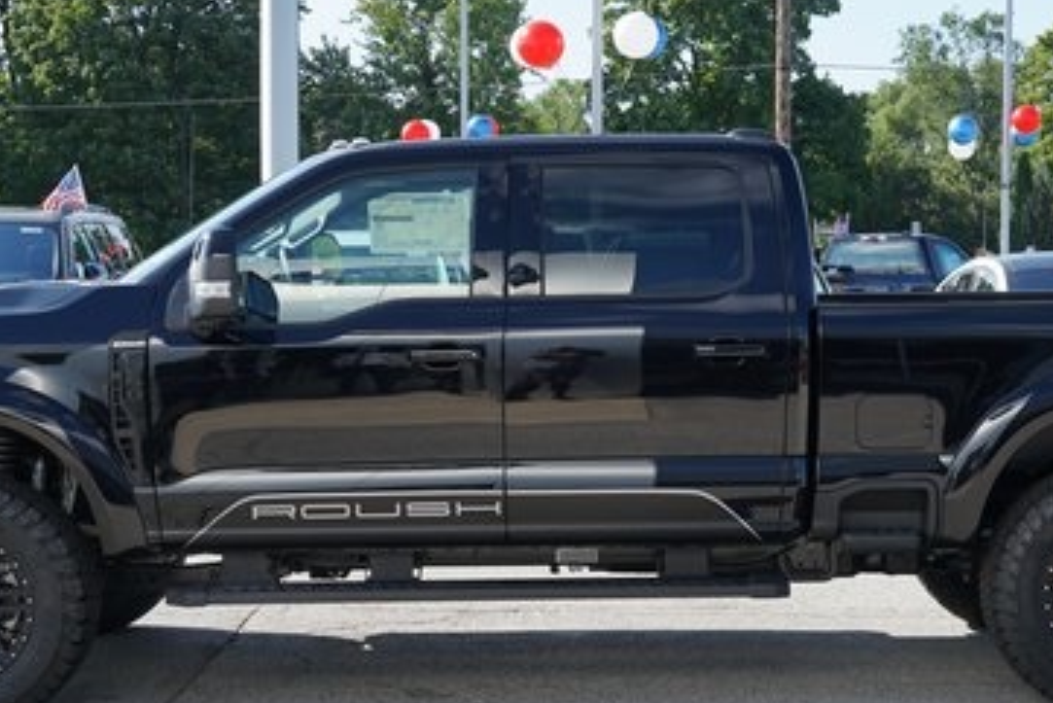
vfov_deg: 19.2
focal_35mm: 71
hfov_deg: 28.4
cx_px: 621
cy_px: 354
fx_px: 2077
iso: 100
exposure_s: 1/100
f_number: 9
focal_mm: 40
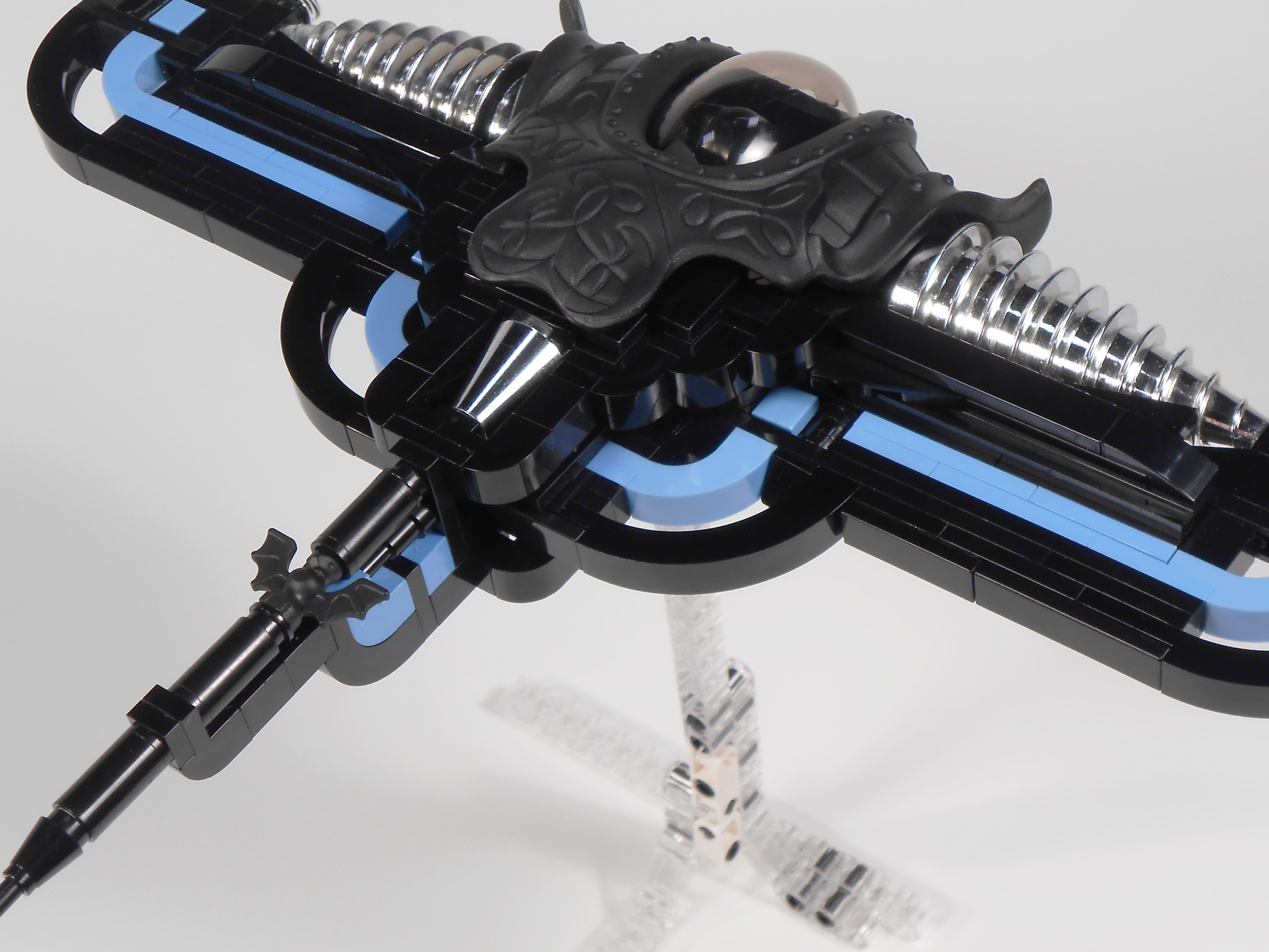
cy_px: 484
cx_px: 705
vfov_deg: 22.3
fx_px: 2420
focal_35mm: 66
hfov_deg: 29.4
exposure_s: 1/80
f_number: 4.8
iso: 80
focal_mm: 8.8
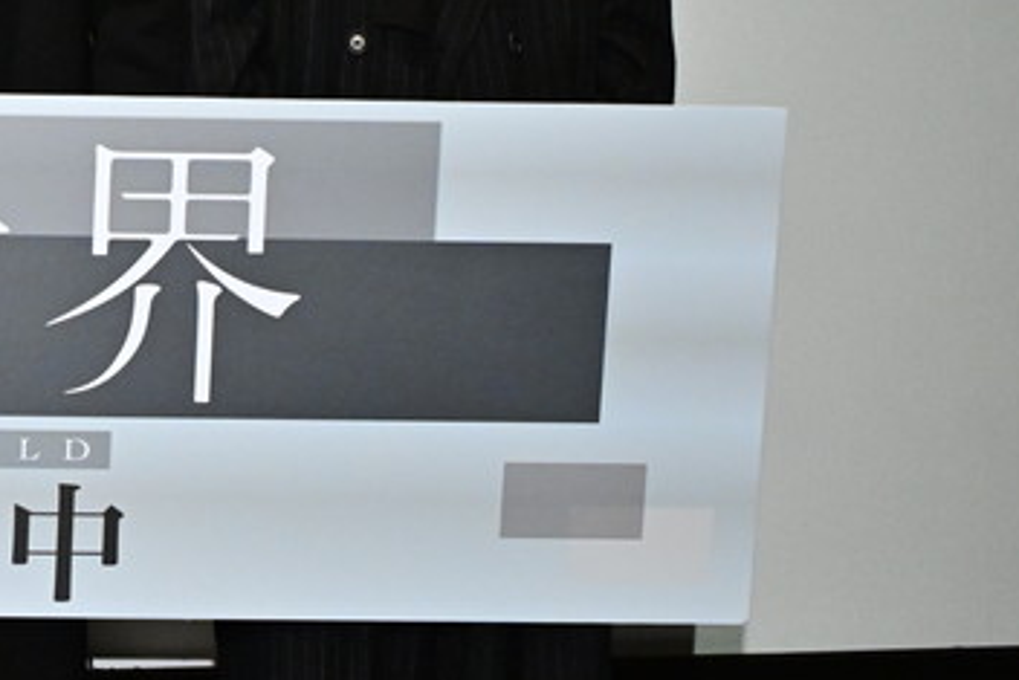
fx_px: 2617
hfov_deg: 19.7
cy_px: 265
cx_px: -408
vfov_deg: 14.8
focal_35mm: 92
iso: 4000
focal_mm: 32.5
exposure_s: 1/200
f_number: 4.8
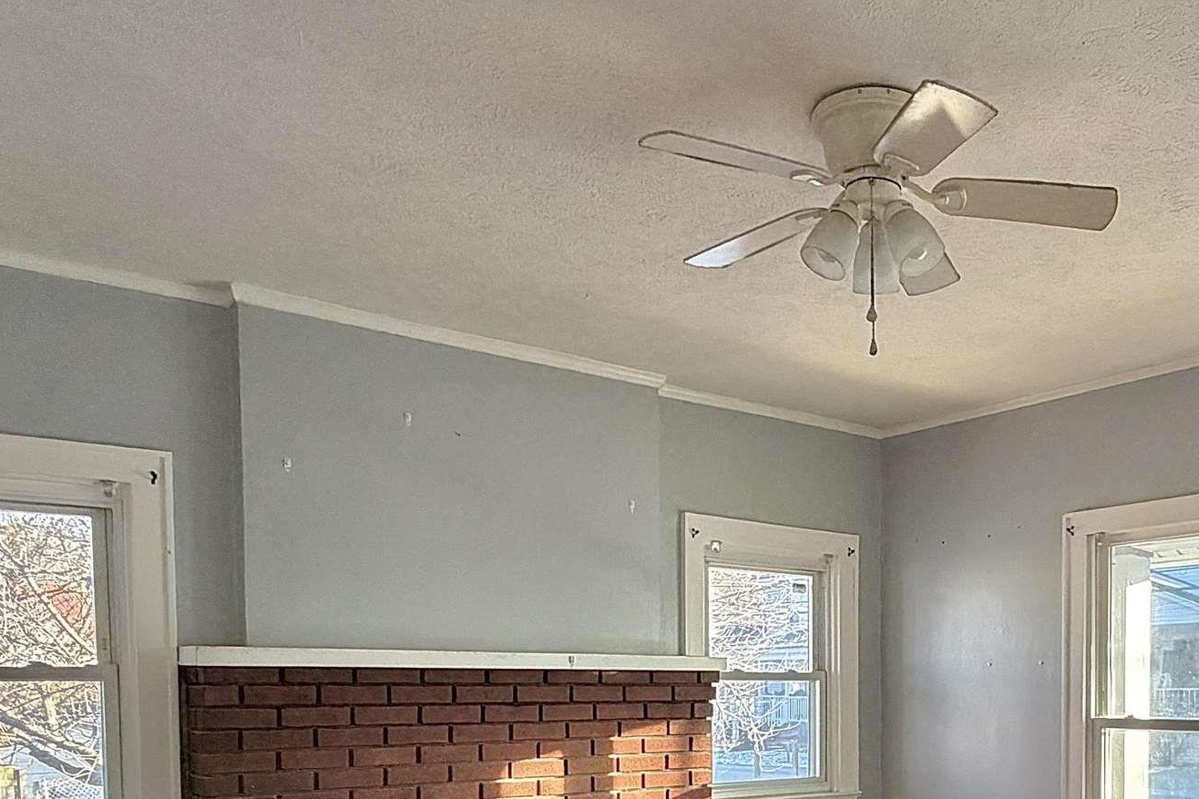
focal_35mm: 34
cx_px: 900
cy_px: 738
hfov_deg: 53.3
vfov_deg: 36.2
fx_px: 1132
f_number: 2.2
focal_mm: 2.22
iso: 320
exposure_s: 1/101
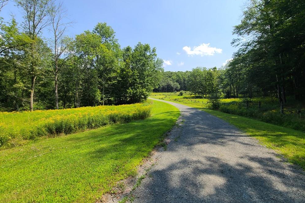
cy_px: 107
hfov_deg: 104.2
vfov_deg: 81.1
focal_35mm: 14
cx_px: 157
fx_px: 119
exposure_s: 1/1228
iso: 50
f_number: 2.2
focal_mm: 2.2
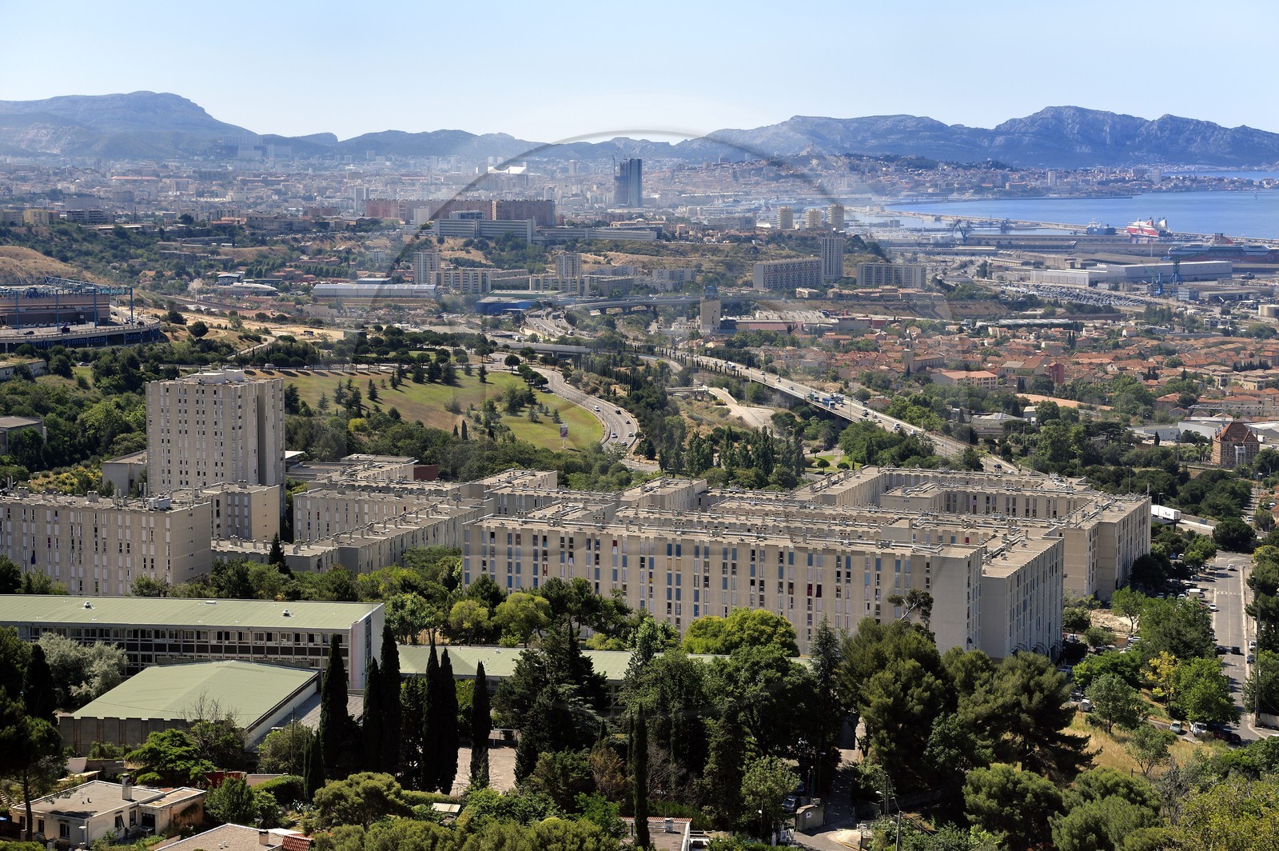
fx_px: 2485
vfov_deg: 19.4
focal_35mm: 70
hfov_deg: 28.9
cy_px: 426
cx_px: 640
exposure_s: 1/250
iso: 200
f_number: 13
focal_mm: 70
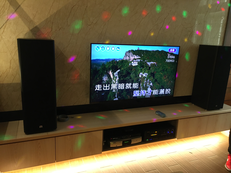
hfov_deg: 61.7
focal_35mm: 29
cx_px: 116
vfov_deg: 48.2
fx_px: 194
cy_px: 86
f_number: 2.2
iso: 160
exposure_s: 1/30
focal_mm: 4.15
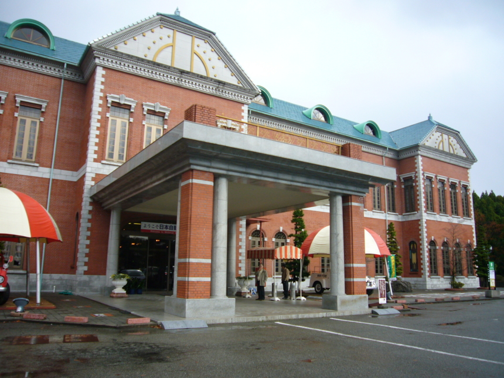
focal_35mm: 28
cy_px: 189
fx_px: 408
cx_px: 252
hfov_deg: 63.4
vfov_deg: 49.7
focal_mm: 4.6
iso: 80
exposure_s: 1/320
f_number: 2.8
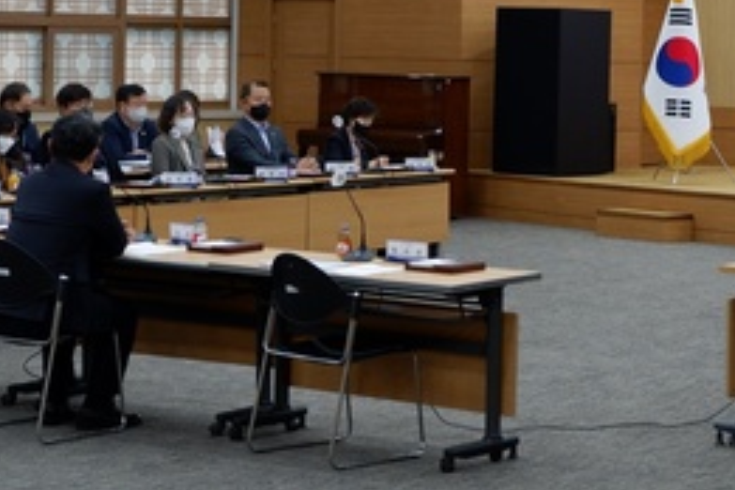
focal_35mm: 110
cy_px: 17
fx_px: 2246
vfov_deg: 12.3
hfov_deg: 18.4
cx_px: 567
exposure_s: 1/45
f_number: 4.7
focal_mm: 30.5
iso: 250
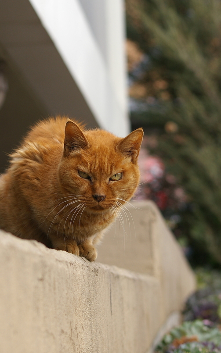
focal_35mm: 136
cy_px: 170
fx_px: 1311
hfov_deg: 9.6
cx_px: 98
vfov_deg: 15.4
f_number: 5.6
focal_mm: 70
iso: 200
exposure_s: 1/180
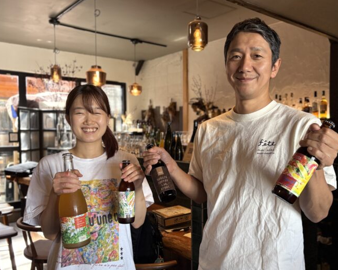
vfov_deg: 48.5
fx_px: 300
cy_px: 130
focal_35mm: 30
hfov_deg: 58.7
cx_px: 177
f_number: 1.6
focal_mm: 5.96
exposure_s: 1/100
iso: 160
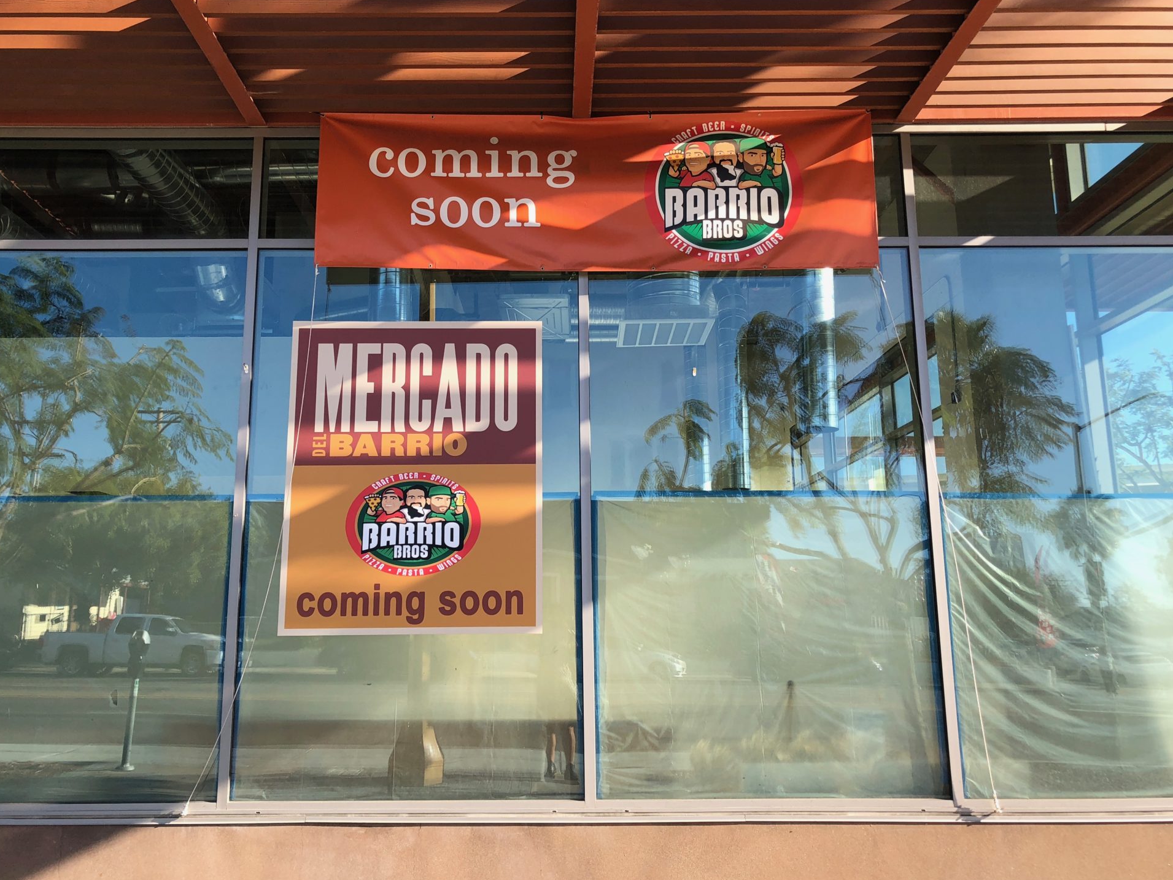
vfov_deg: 46.8
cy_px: 425
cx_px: 554
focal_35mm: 30
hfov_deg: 59.9
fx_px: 1017
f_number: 1.8
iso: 20
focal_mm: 3.99
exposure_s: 1/457
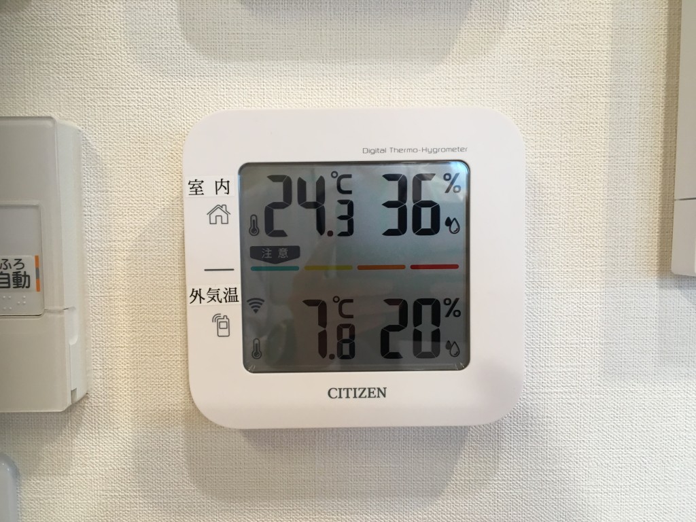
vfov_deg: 48.2
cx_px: 348
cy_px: 261
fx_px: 583
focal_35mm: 29
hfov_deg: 61.7
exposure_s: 1/30
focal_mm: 4.15
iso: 64
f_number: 2.2
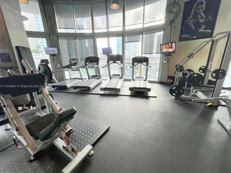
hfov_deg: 106.2
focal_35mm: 13
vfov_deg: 89.9
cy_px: 86
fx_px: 87
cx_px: 116
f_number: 1.8
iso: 32
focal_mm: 1.57
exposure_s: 1/107
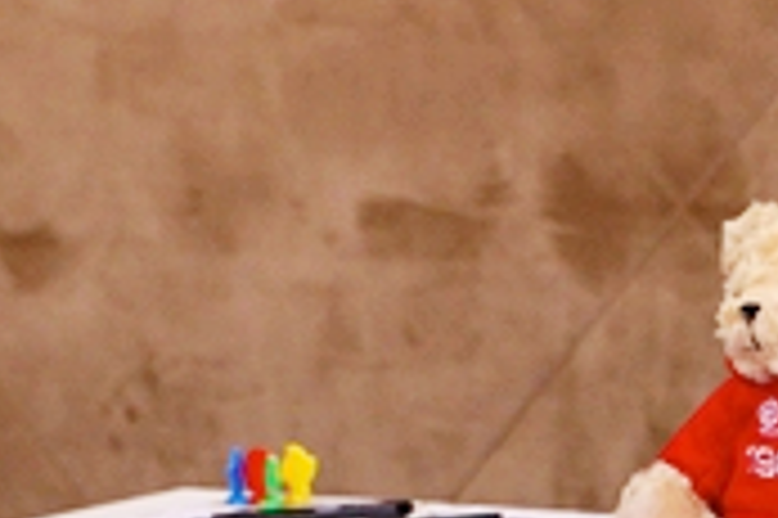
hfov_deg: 6.4
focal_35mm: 324
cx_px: 184
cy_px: -655
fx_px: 6995
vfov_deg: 4.2
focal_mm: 70
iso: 800
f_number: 4
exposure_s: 1/125
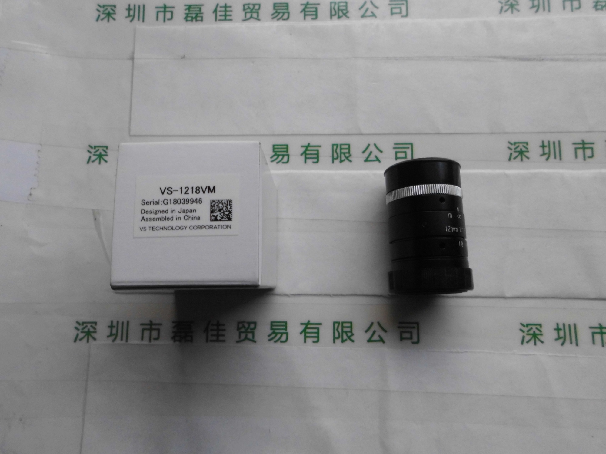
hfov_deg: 67.3
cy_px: 227
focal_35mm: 26
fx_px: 455
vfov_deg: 53.1
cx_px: 303
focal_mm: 4.6
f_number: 3.2
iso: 200
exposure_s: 1/38
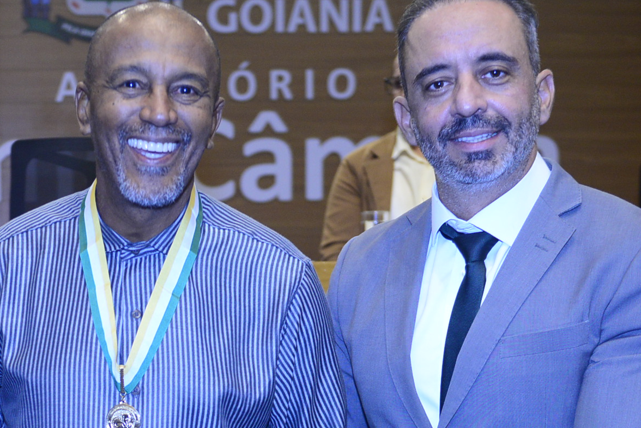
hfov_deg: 22.8
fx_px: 1550
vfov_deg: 15.5
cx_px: 63
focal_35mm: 87
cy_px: 415
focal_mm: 34
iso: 1600
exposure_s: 1/125
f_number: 3.5
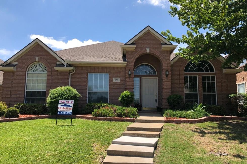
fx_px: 206
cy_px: 87
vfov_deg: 43.6
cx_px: 121
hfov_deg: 61.9
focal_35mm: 30
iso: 20
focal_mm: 3.99
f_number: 1.8
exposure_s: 1/1517
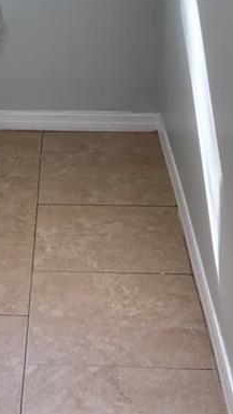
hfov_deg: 13.3
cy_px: -33
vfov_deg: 22.9
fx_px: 967
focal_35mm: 88
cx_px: -63
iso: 64
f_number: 1.6
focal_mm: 5.96
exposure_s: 1/60
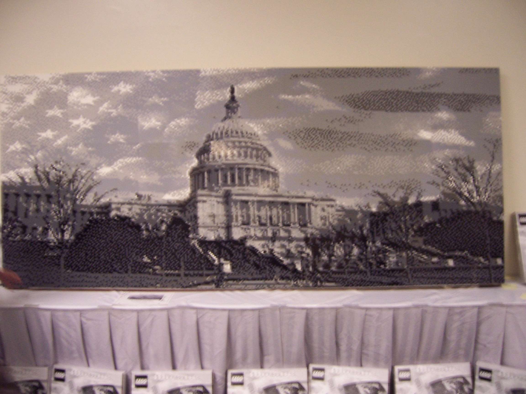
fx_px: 547
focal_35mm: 36
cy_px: 197
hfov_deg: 51.4
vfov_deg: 39.7
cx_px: 263
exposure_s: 1/8
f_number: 3
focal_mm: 6
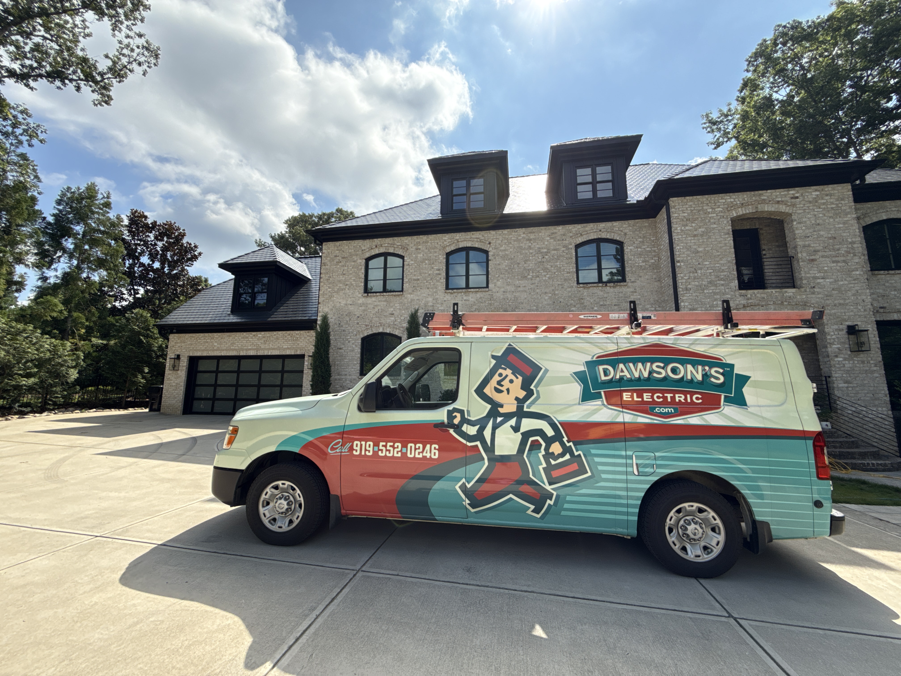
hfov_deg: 102.1
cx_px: 450
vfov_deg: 85.7
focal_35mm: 14
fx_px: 364
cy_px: 338
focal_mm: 2.22
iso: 64
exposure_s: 1/1497
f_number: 2.2
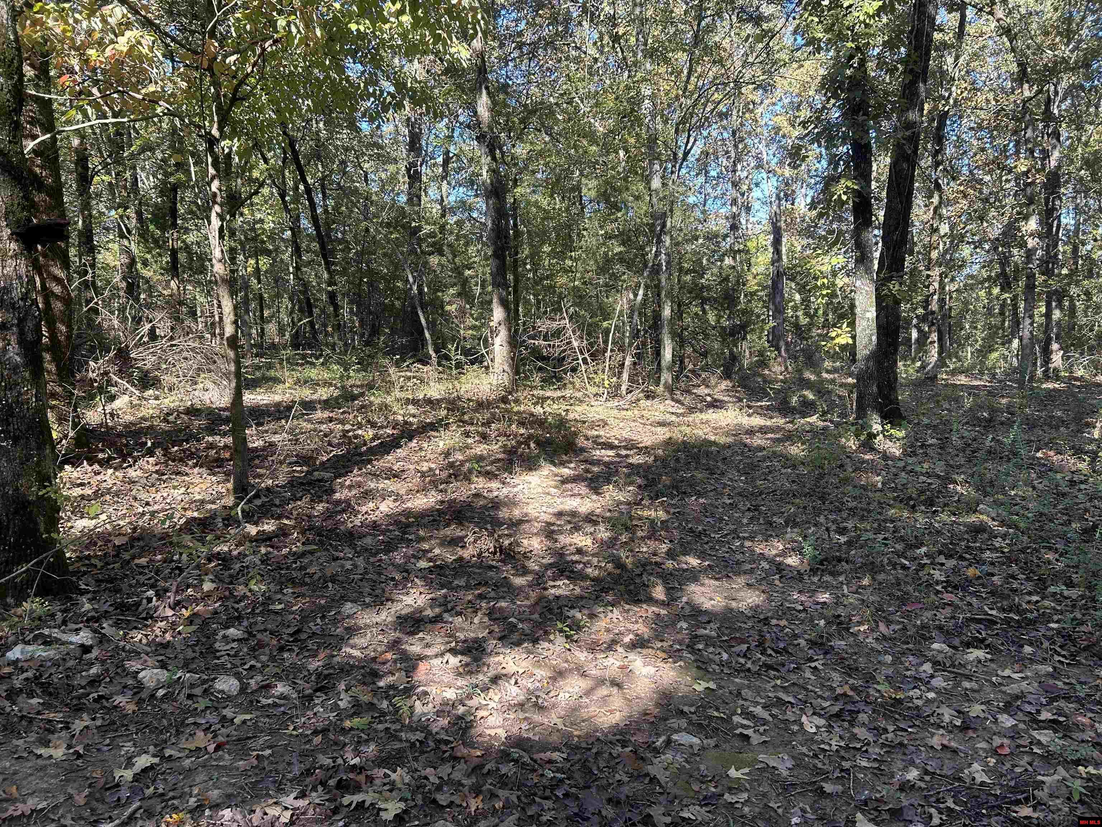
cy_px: 414
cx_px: 551
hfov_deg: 67.3
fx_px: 828
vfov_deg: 53.1
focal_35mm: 26
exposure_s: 1/254
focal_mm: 5.7
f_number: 1.5
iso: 40
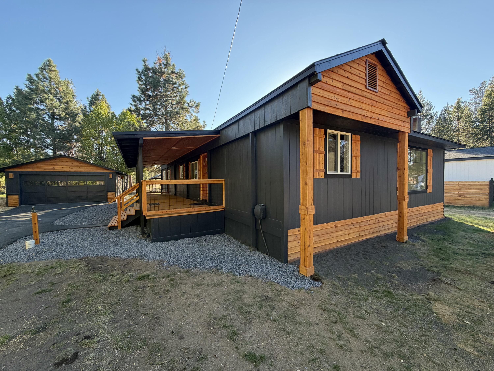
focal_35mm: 14
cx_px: 247
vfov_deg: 85.7
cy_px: 186
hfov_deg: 102.1
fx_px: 200
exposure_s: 1/226
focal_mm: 2.22
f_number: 2.2
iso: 64
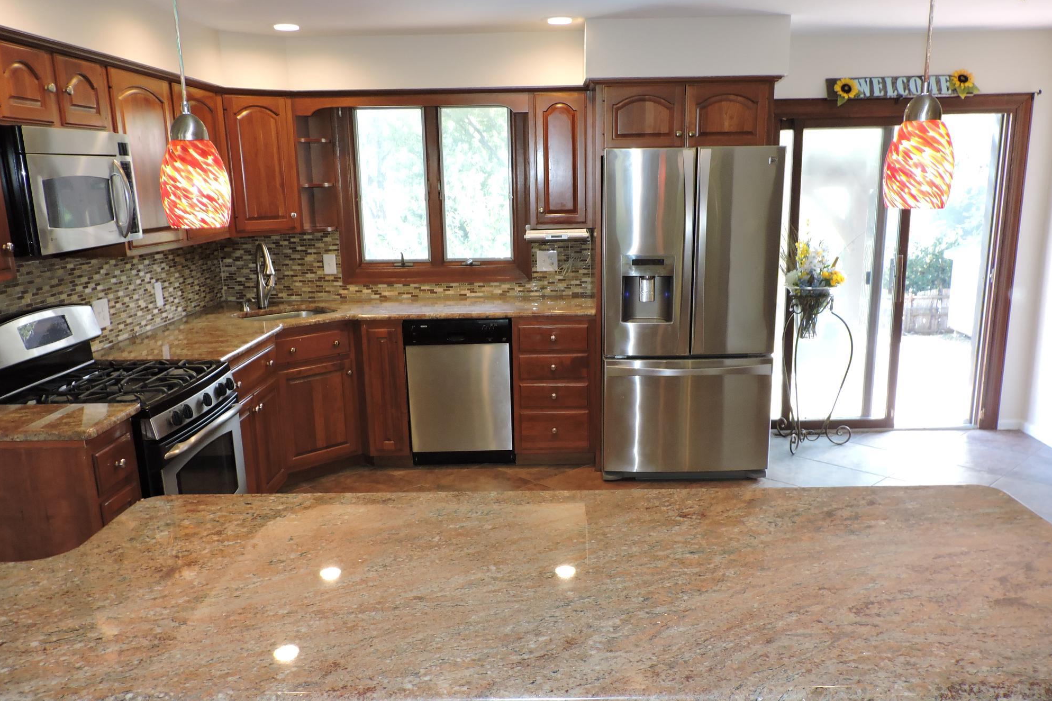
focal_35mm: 30
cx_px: 540
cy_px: 405
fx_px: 877
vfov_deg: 43.5
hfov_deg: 61.9
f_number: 3.1
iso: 280
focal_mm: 5
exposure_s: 1/40
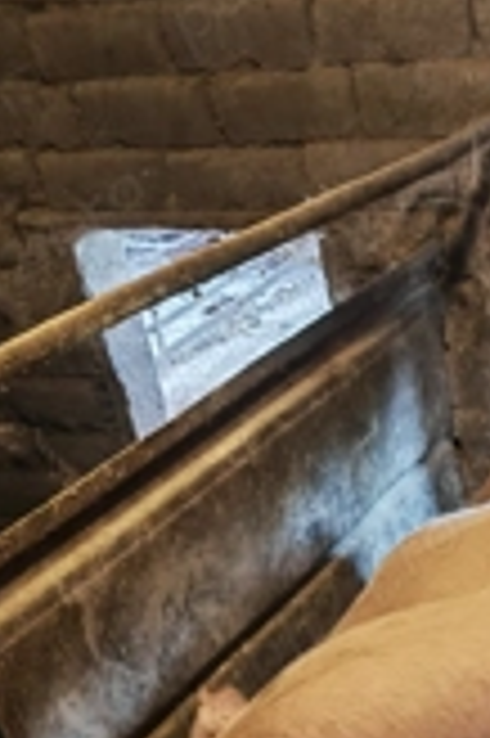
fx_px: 1248
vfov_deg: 31.0
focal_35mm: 61
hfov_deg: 21.5
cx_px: 472
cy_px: 698
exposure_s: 1/25
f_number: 2
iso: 320
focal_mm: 6.83
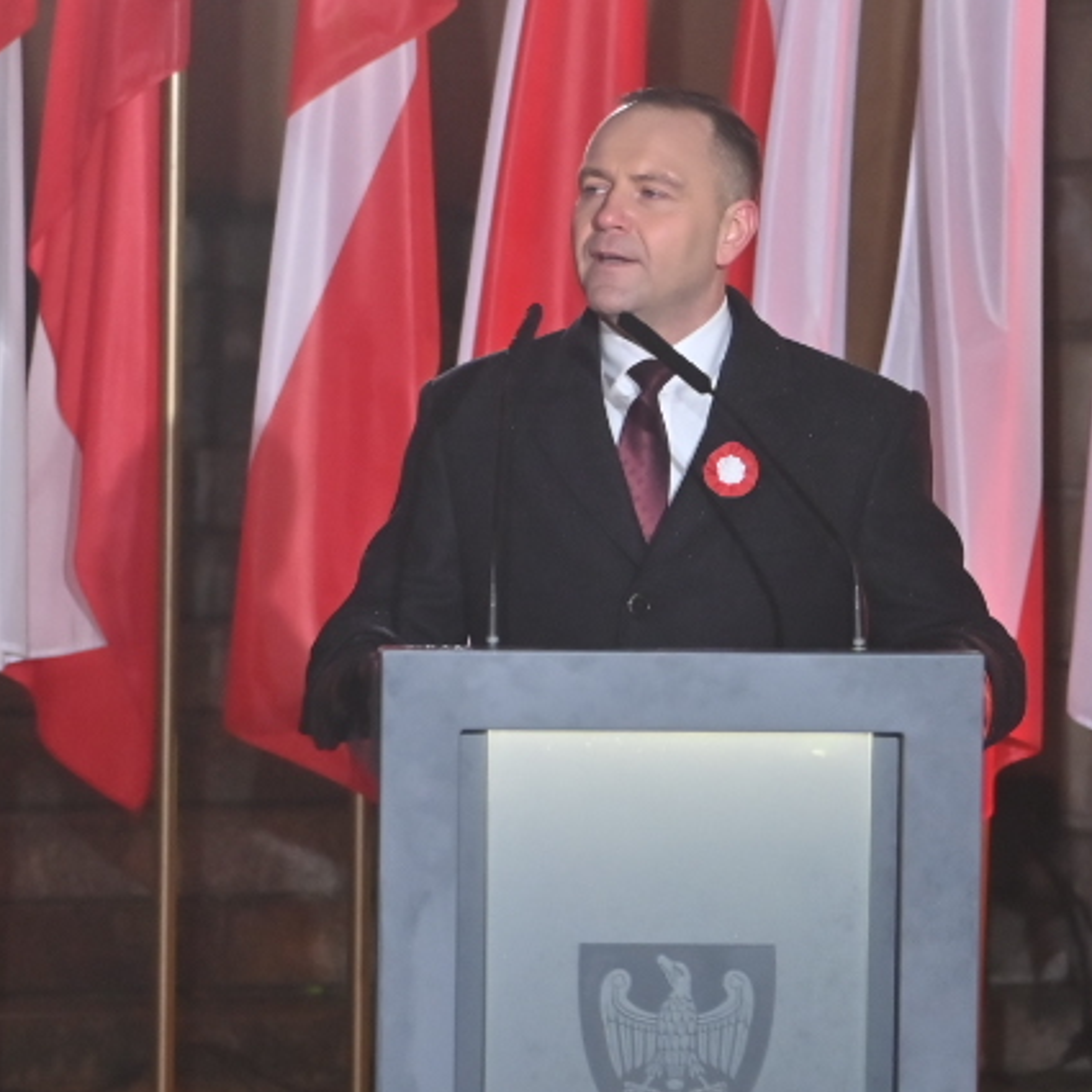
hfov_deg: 7.7
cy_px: 522
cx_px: 498
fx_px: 8102
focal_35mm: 227
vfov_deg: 7.7
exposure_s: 1/250
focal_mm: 70
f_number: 2.8
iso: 900
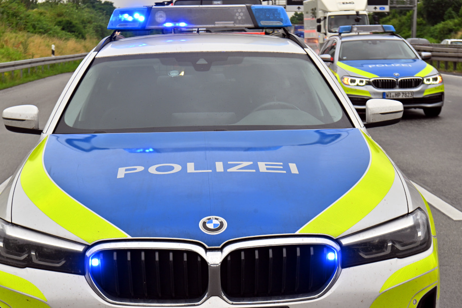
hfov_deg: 28.8
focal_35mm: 70
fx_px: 898
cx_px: 231
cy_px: 154
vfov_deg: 19.5
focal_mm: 70
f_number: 10
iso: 250
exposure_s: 1/250
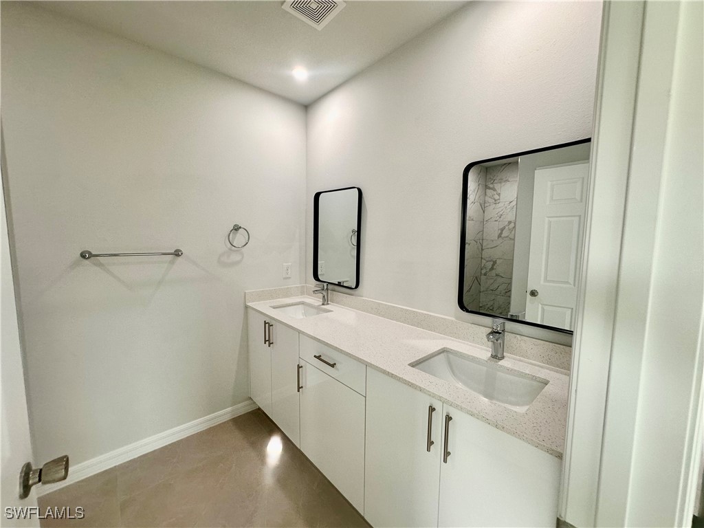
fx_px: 285
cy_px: 264
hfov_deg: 102.1
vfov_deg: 85.7
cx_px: 352
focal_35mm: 14
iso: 125
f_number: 2.2
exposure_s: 1/120
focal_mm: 2.22
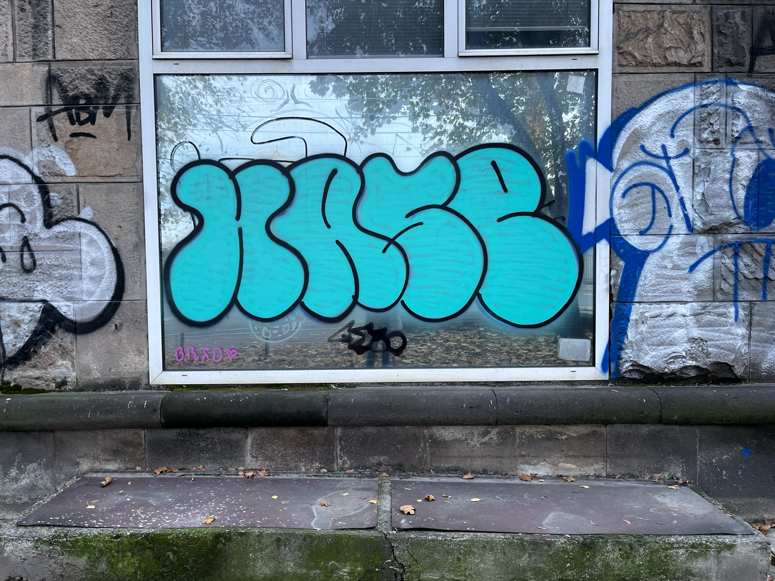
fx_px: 582
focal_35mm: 26
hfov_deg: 67.3
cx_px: 388
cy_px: 290
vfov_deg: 53.1
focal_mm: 5.1
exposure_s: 1/114
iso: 125
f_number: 1.6
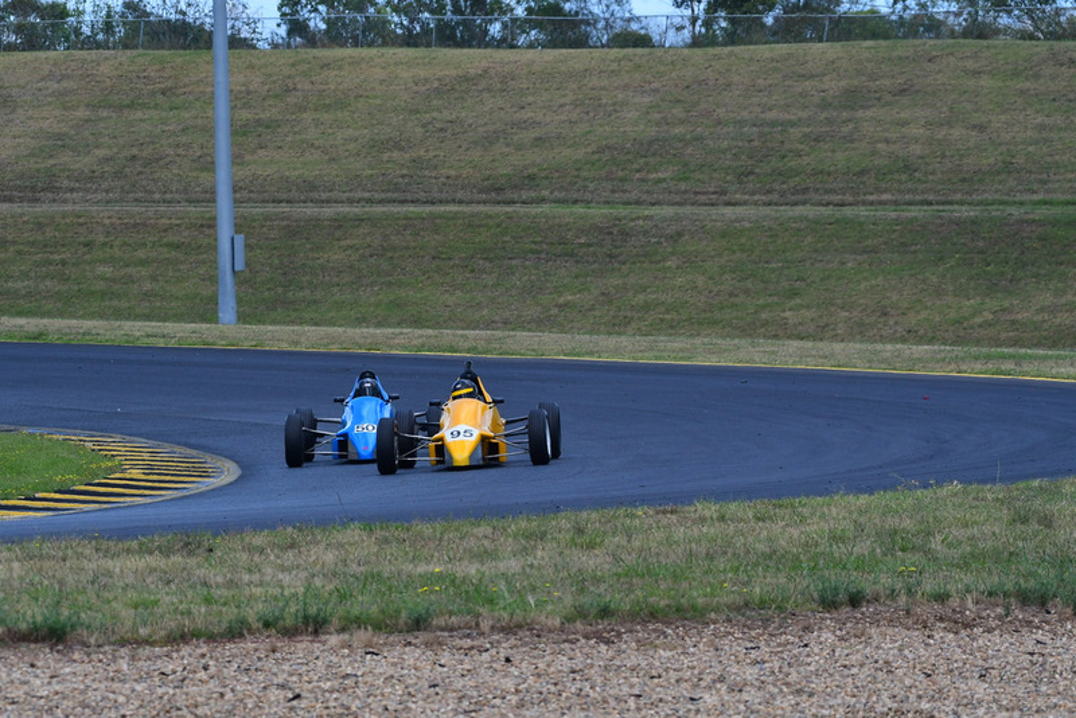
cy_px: 359
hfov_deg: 6.9
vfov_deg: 4.6
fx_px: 8969
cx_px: 538
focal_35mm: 300
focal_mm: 200
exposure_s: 1/640
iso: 640
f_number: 11
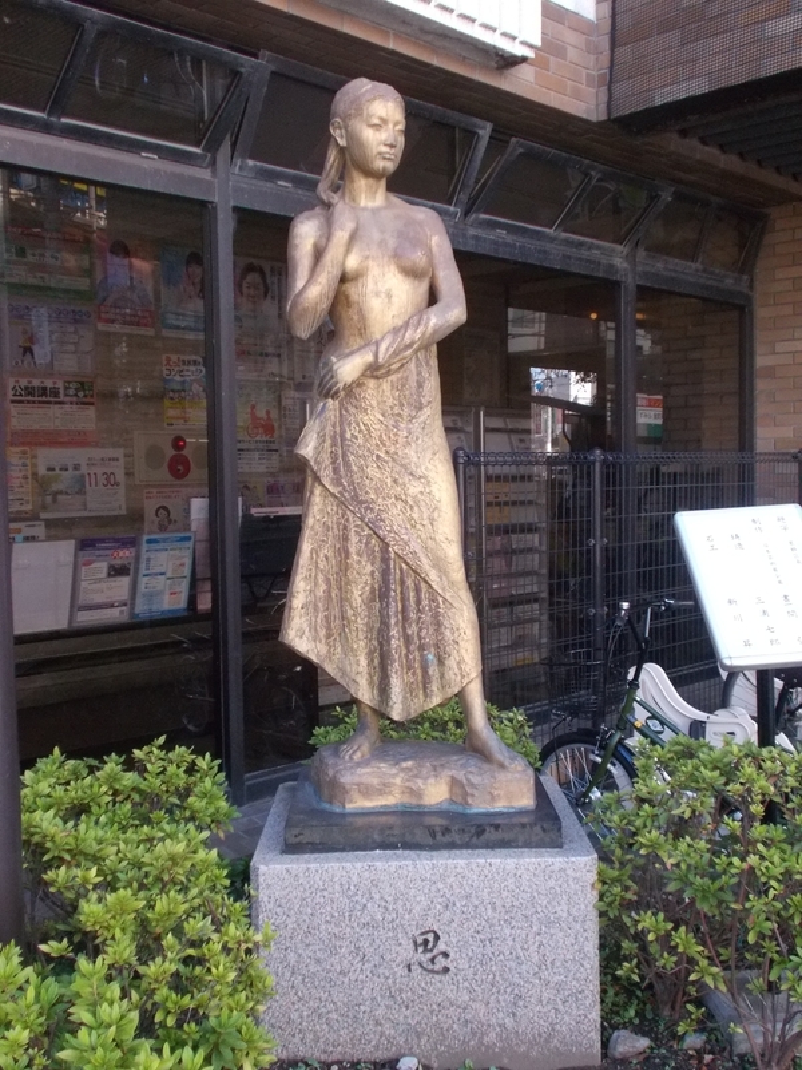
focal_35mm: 39
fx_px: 1205
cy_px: 535
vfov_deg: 47.9
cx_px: 401
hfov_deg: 36.8
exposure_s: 1/200
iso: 400
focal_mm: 6.9
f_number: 3.9
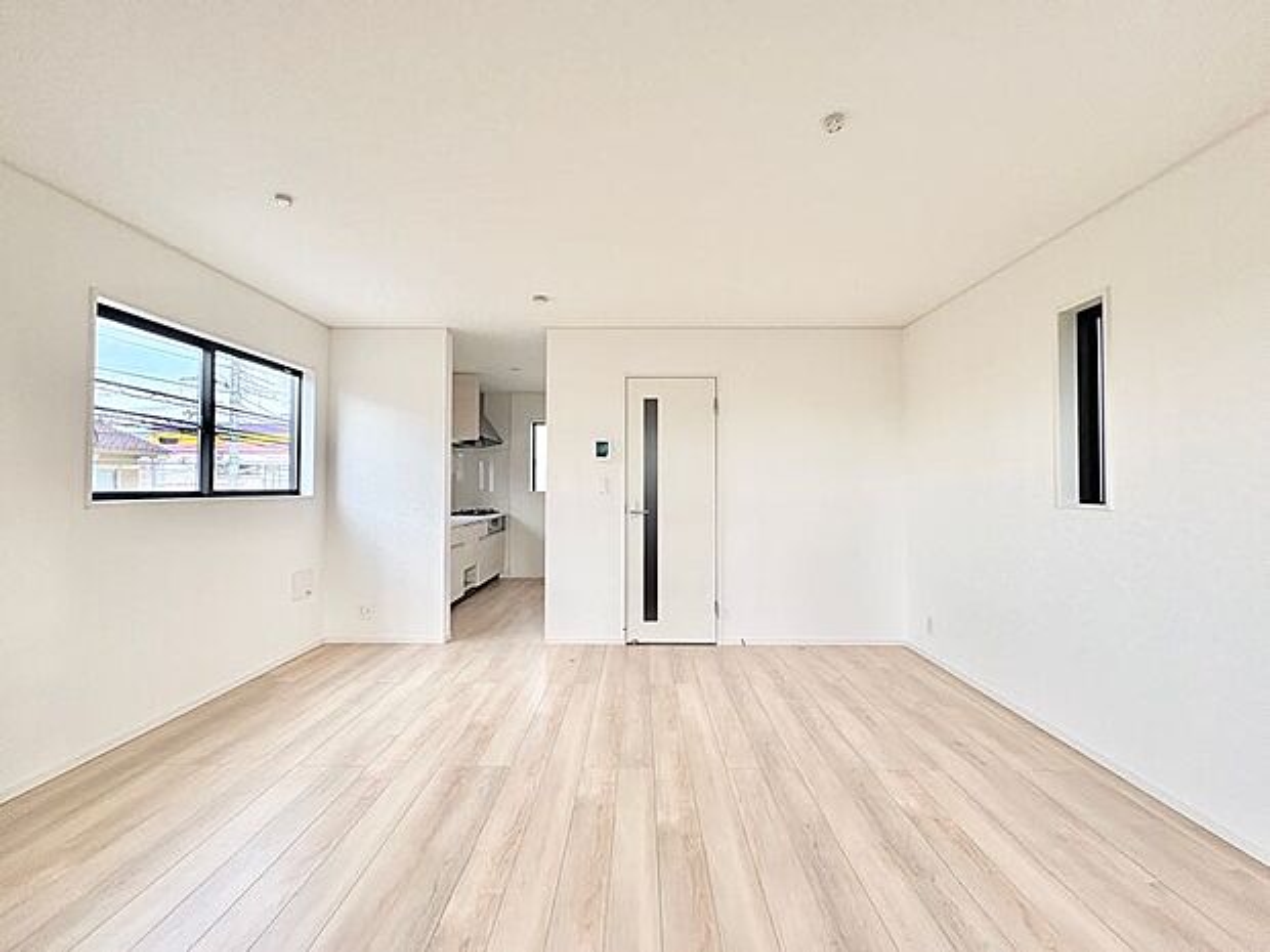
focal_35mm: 14
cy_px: 476
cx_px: 635
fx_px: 514
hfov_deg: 102.1
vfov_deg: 85.7
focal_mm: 2.22
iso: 100
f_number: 2.2
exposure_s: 1/99
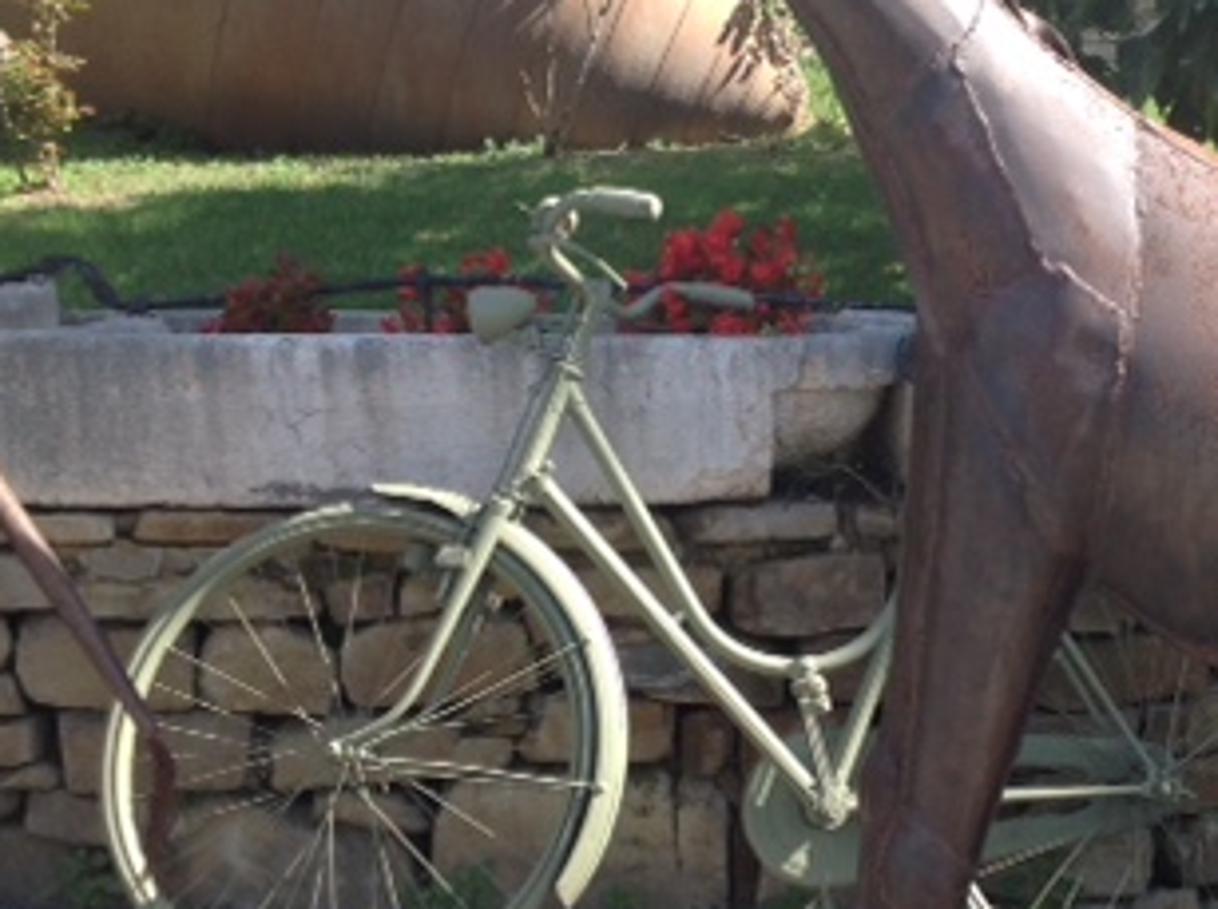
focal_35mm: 73
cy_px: 389
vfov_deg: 20.1
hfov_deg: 26.4
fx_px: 2564
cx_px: 924
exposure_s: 1/617
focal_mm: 4.28
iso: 50
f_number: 2.4
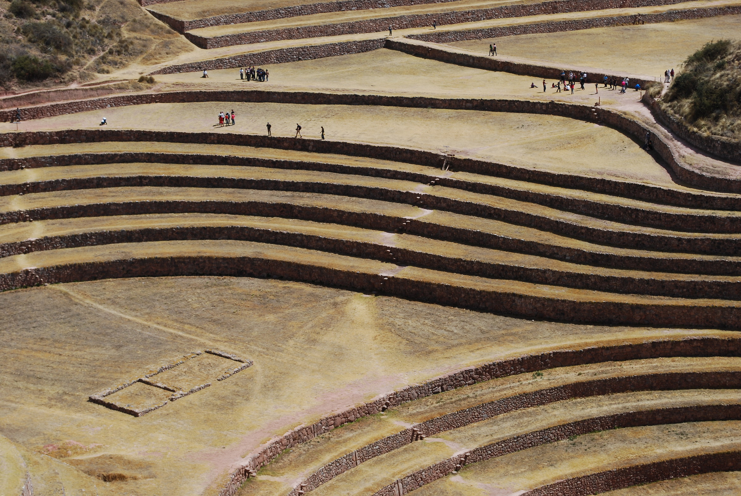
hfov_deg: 24.6
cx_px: 370
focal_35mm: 82
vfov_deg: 16.6
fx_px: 1700
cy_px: 248
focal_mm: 55
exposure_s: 1/250
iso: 100
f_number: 8
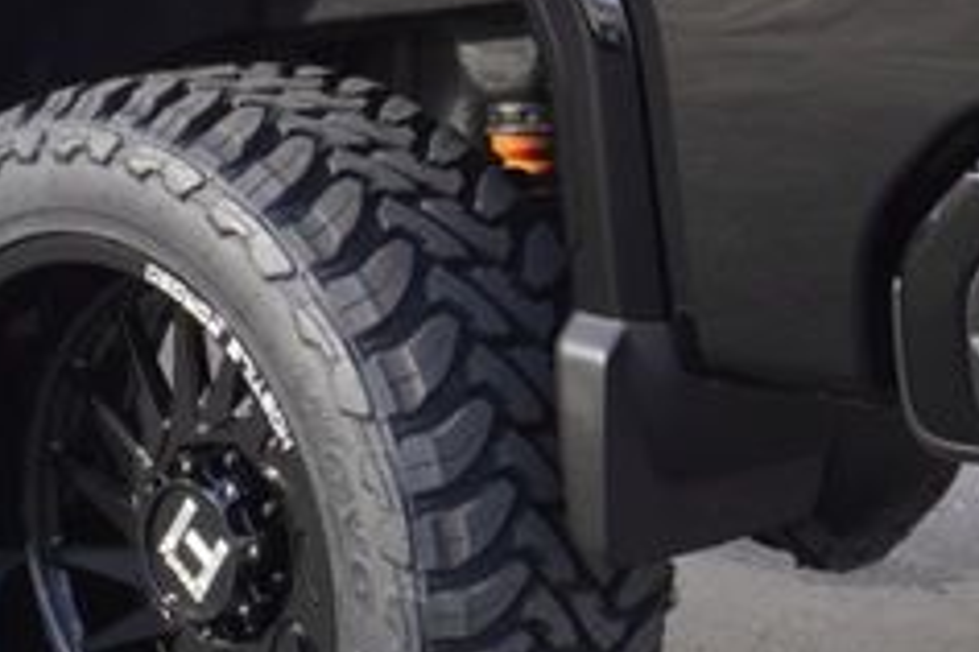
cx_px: 289
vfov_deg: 9.1
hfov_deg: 13.7
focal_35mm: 149
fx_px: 4056
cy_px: 0
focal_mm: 23
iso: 100
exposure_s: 1/125
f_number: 5.6
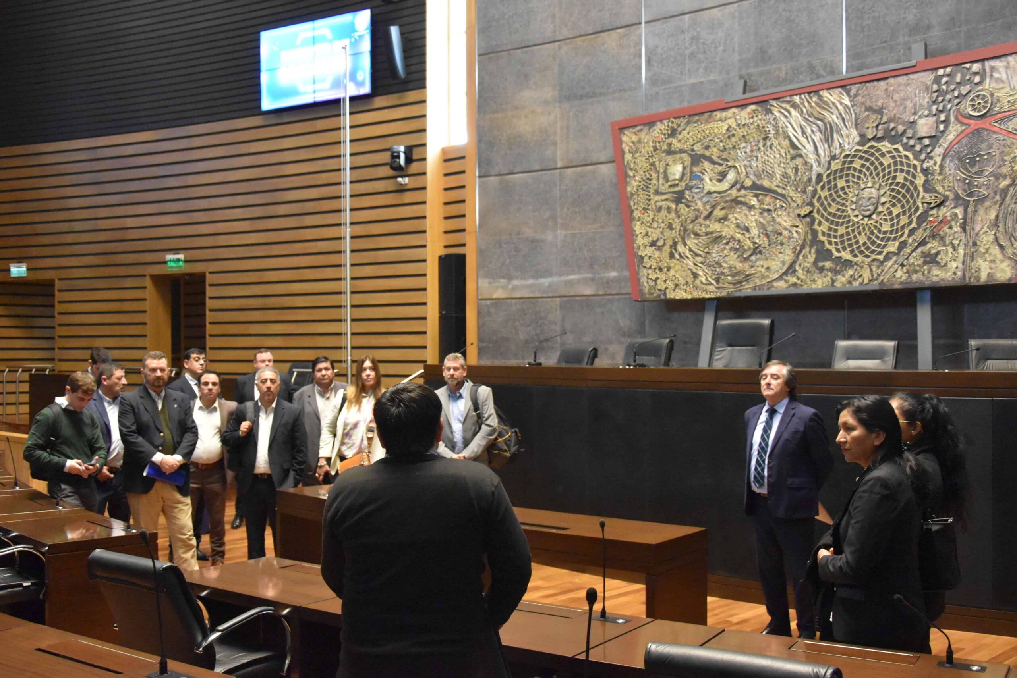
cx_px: 508
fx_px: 1060
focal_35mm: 38
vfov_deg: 35.5
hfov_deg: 51.3
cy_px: 339
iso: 5600
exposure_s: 1/125
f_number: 4
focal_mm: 25
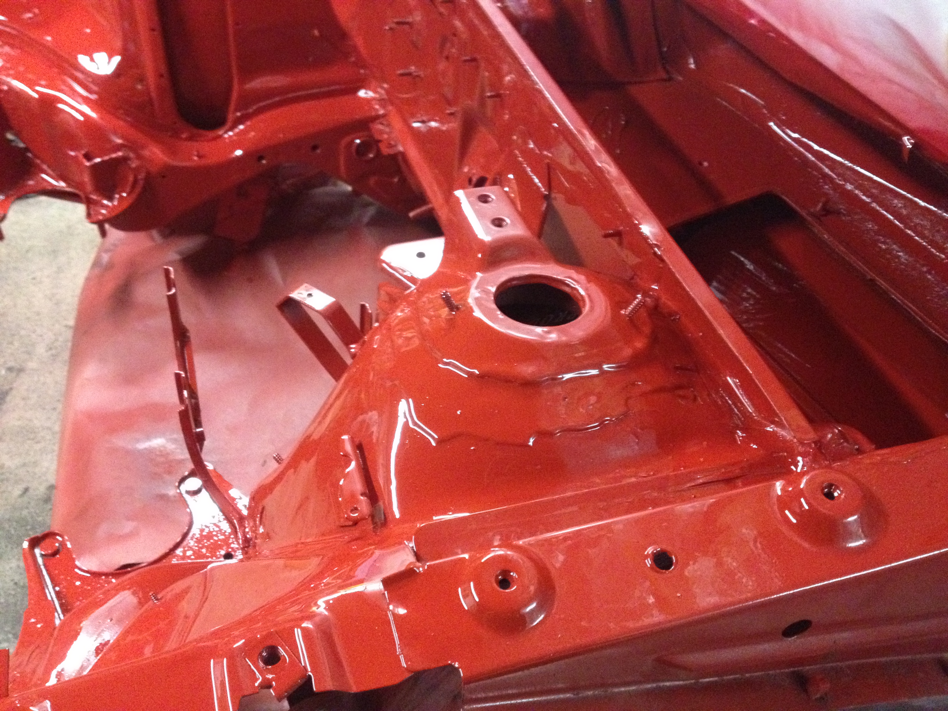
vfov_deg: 40.7
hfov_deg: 52.6
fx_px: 959
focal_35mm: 35
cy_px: 356
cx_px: 474
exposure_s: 1/15
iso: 800
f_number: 2.4
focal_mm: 4.28
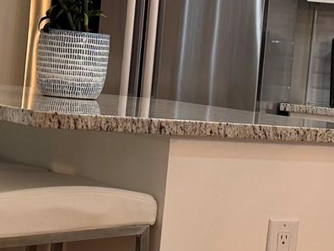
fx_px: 1196
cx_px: 312
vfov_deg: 11.9
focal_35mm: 124
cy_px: 70
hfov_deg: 15.7
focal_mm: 6.76
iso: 125
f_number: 1.78
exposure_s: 1/60
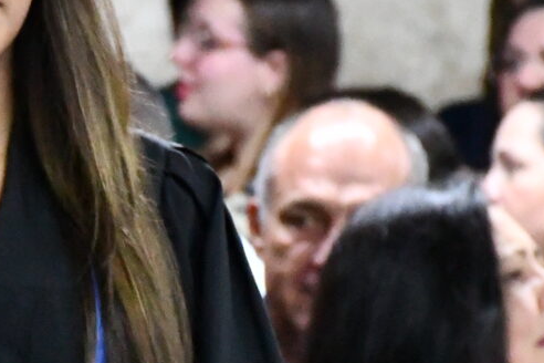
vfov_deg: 2.5
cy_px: 291
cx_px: 166
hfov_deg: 3.7
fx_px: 8371
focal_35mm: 554
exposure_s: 1/50
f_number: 5.3
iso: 12800
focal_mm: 95
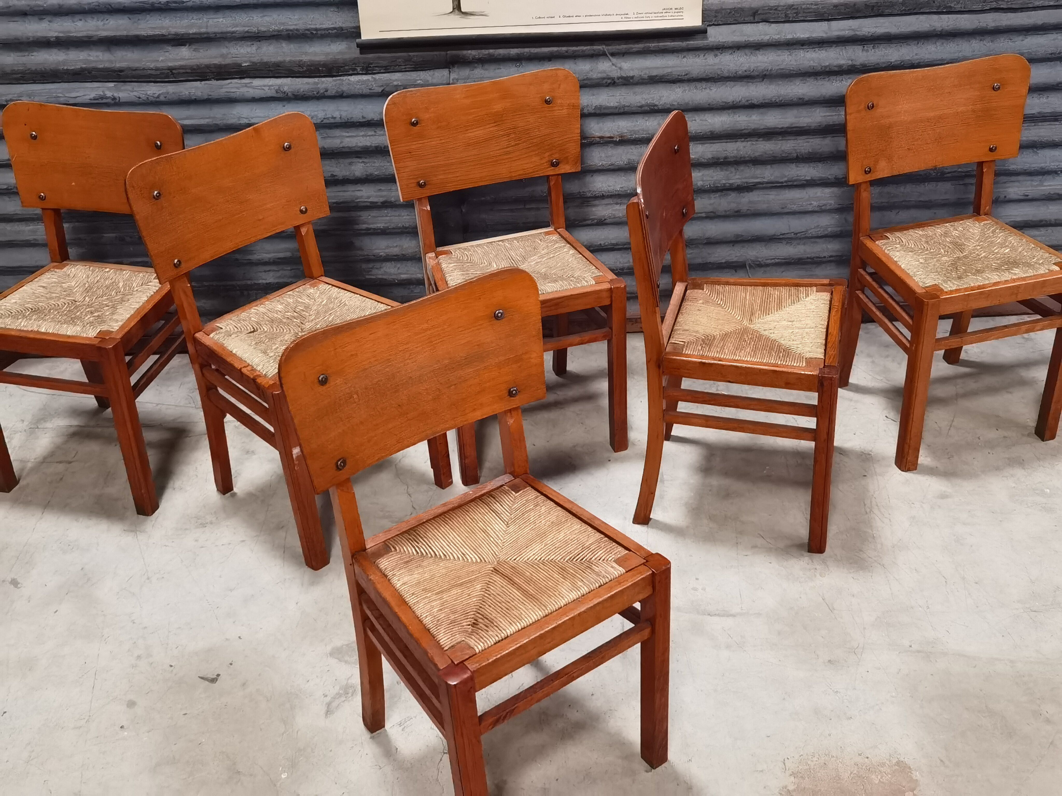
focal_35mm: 38
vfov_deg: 37.7
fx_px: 1166
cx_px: 531
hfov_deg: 49.0
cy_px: 398
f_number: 1.9
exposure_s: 1/100
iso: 1600
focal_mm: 6.71
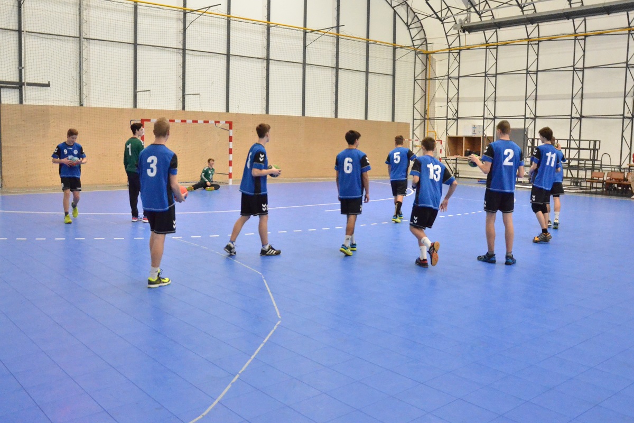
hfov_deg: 59.5
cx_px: 317
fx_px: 555
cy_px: 212
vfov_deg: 41.7
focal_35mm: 32
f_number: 3.8
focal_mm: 21
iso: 6400
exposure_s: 1/800
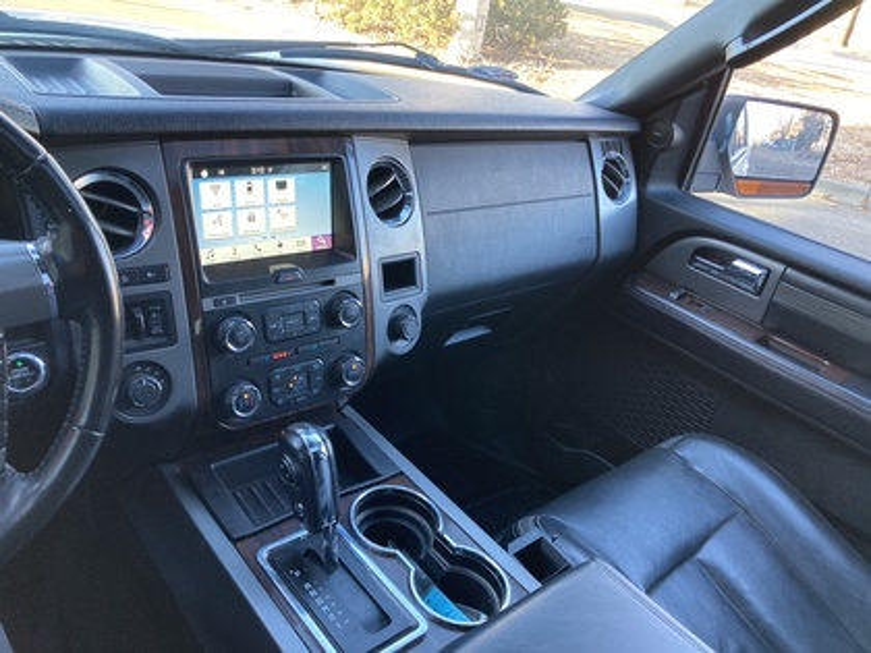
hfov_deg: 63.4
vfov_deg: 49.7
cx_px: 436
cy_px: 326
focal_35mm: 28
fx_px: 705
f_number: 1.8
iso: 100
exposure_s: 1/60
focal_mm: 3.99
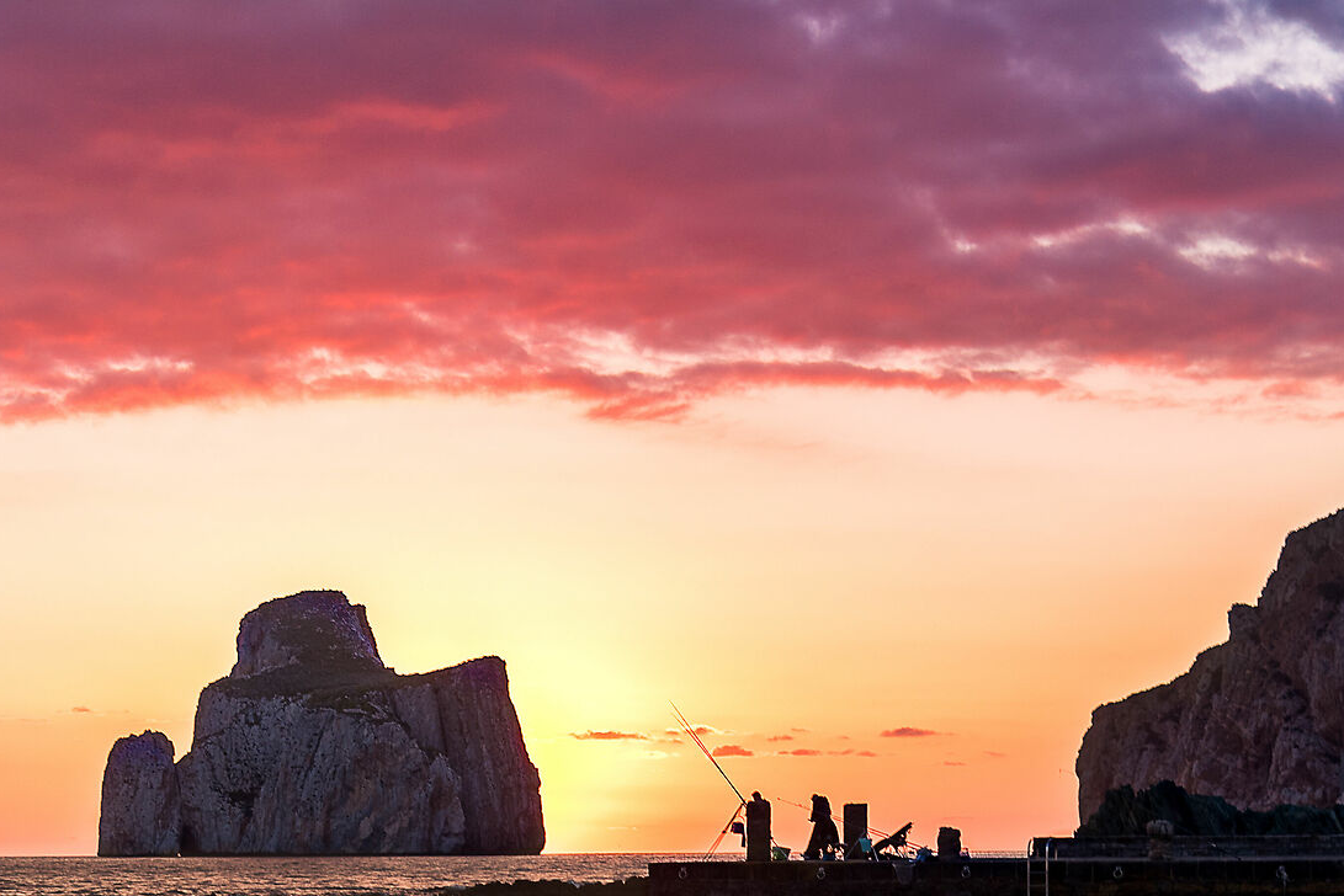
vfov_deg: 15.2
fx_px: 3286
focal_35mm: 88
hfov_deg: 23.1
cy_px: 917
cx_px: 547
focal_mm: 40
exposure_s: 1/40
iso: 160
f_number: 5
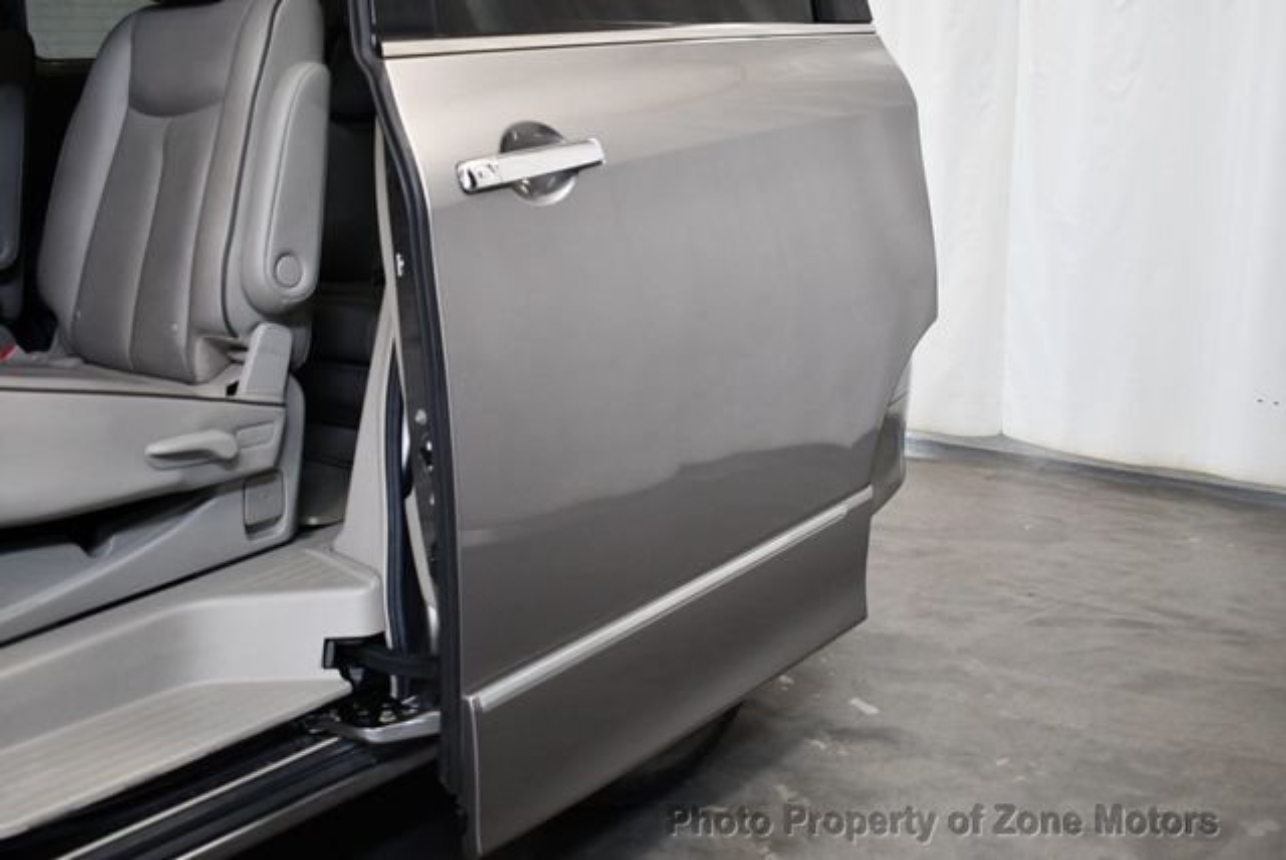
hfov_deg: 53.1
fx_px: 1287
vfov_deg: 36.9
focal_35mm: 36
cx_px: 643
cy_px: 430
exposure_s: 1/125
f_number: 3.5
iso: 900
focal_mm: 18
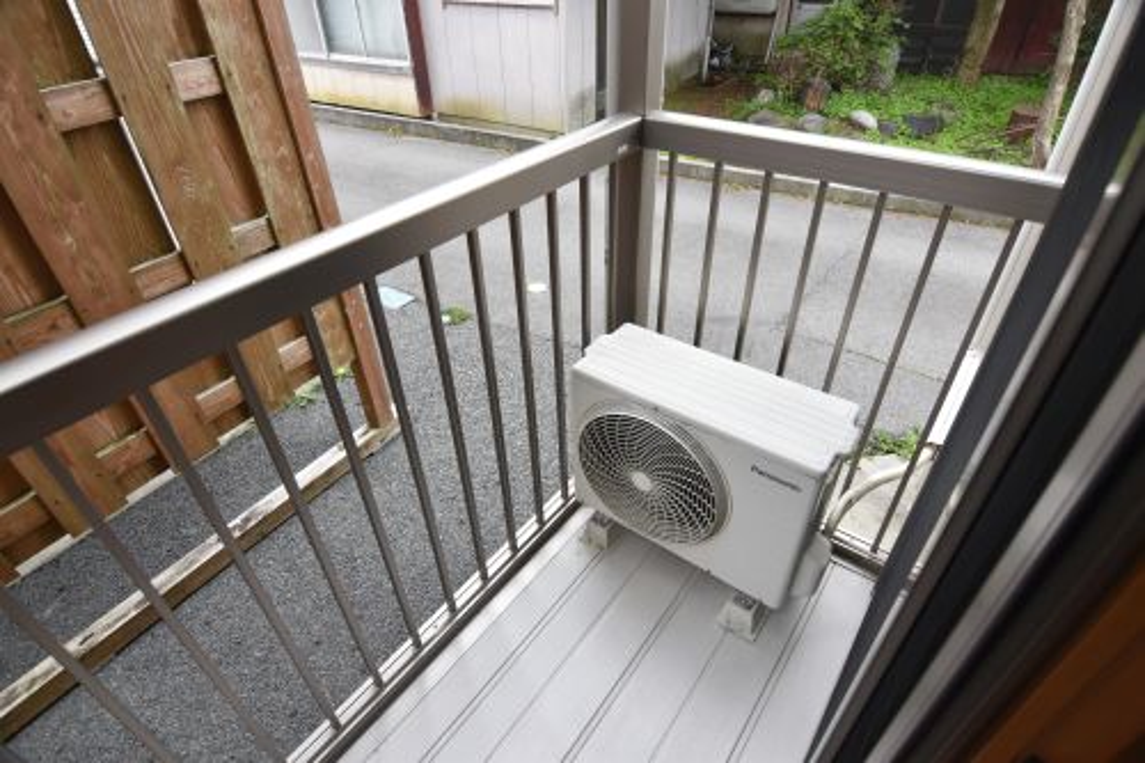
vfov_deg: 67.3
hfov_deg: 90.0
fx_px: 572
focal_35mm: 18
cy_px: 382
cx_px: 572
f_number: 7.1
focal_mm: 12
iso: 400
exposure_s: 1/200
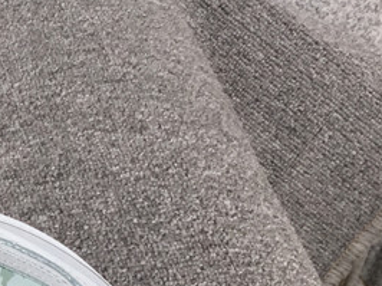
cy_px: 379
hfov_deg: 17.6
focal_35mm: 105
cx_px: -116
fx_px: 1158
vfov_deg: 13.5
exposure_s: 1/111
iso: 25
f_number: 2.4
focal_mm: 3.3
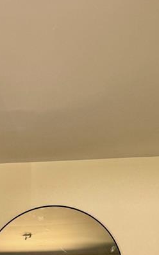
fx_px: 666
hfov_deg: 13.1
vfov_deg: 18.4
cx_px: -54
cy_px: 413
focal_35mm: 96
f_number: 1.78
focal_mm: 6.76
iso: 100
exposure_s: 1/121
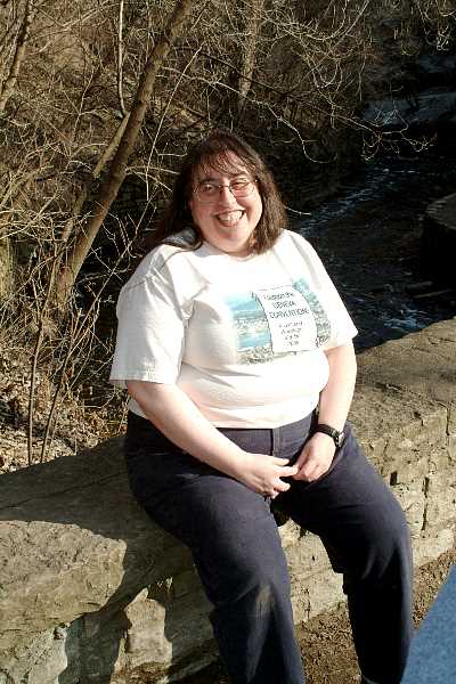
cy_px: 342
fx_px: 940
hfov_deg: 27.3
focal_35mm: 50
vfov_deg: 40.0
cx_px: 228
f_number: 13
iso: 400
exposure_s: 1/125
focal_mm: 33
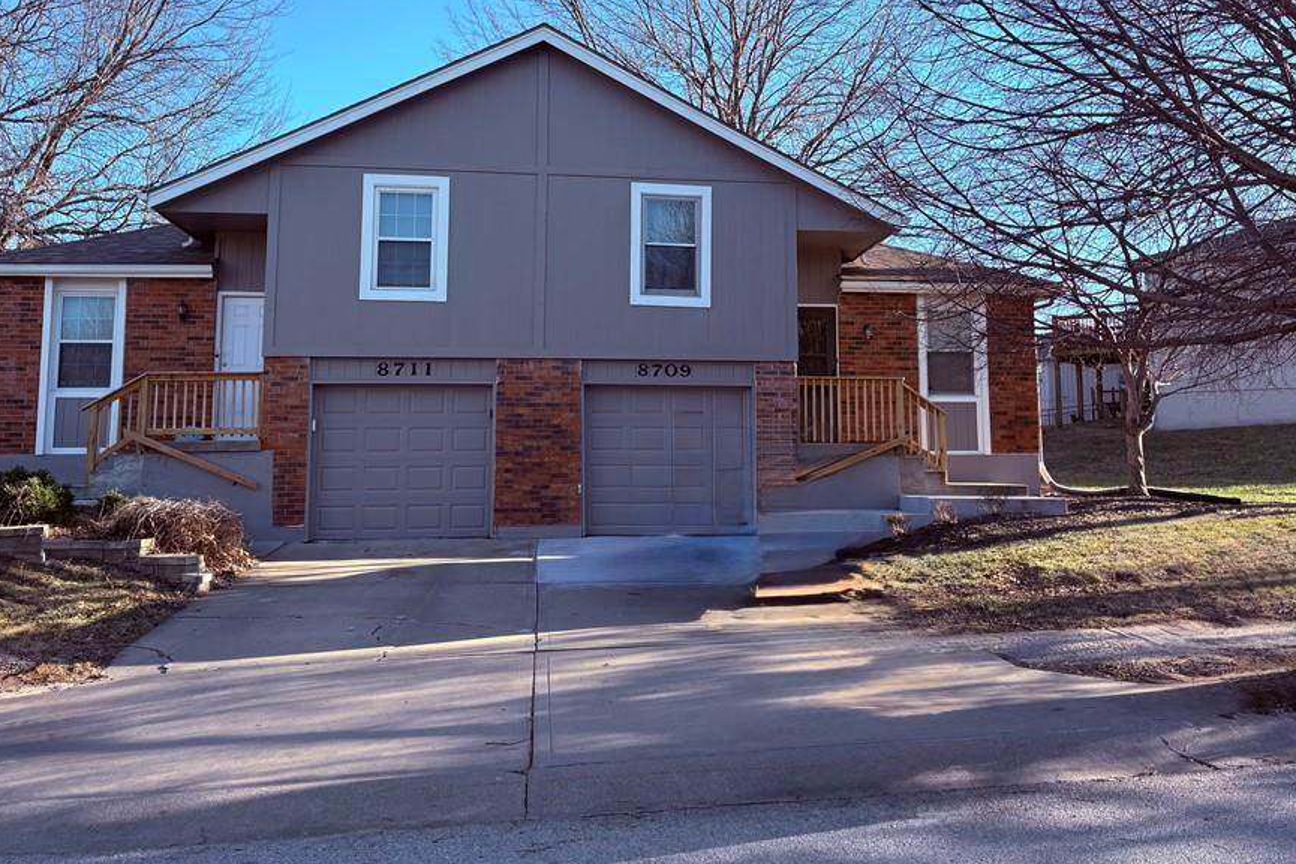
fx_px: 1152
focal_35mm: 32
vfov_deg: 40.8
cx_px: 664
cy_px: 317
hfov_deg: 58.7
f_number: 1.6
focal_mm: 5.96
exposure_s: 1/747
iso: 50
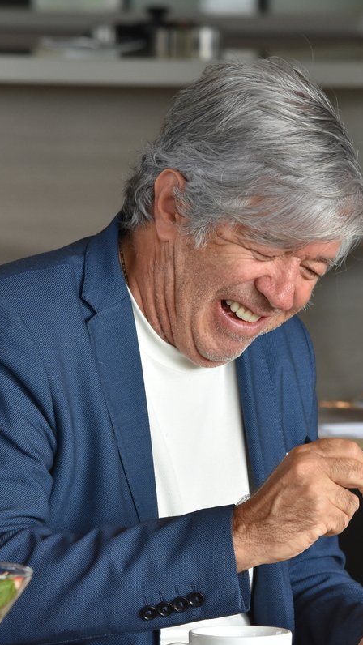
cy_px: 322
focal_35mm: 308
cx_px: 206
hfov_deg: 3.9
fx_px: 5268
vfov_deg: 7.0
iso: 800
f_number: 8
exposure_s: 1/250
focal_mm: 130
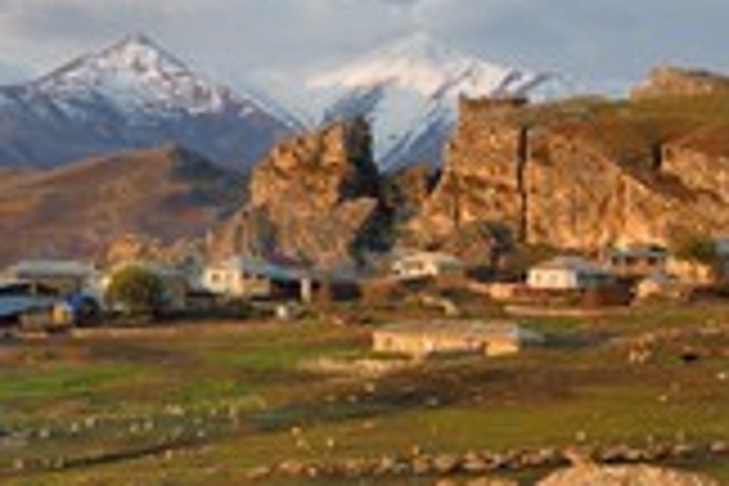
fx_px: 2106
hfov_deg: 19.5
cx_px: 171
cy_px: 284
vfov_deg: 13.2
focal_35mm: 104
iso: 800
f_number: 14
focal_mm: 40
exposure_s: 1/160
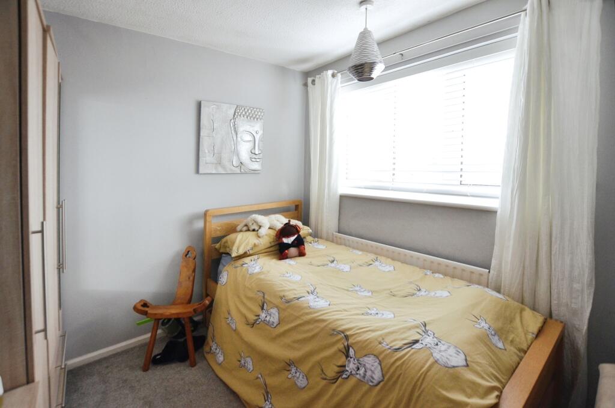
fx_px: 256
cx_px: 308
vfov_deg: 77.1
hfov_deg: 100.5
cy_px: 204
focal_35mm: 15
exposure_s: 1/60
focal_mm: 10
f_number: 4
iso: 720
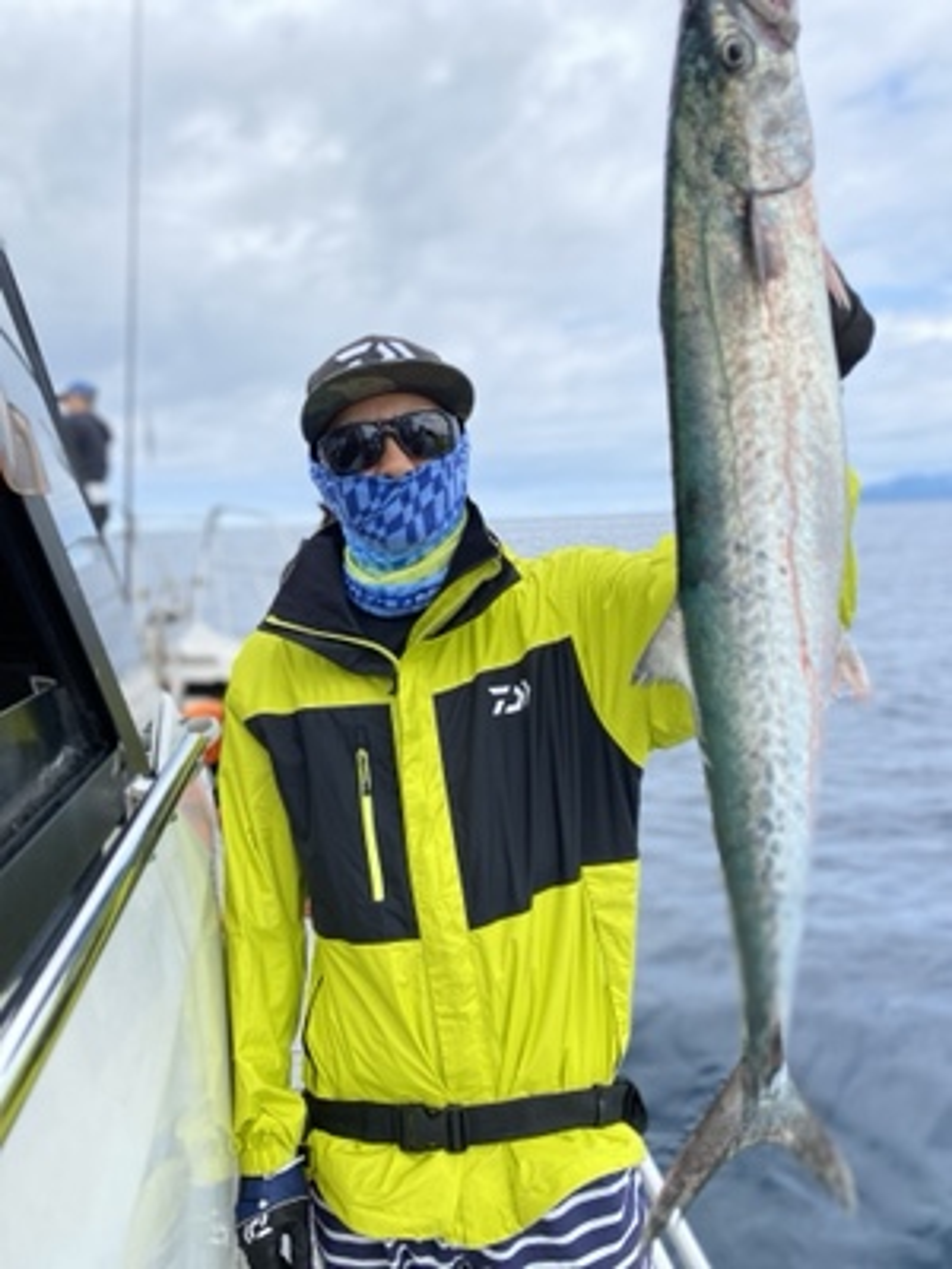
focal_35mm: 26
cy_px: 634
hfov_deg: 53.1
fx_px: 953
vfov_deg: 67.3
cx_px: 476
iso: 32
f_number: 1.8
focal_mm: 4.25
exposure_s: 1/2222
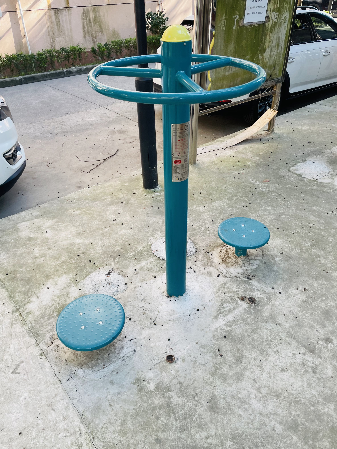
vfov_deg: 67.3
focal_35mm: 26
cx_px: 168
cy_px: 224
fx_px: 337
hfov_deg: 53.1
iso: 32
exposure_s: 1/135
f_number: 1.6
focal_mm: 4.2
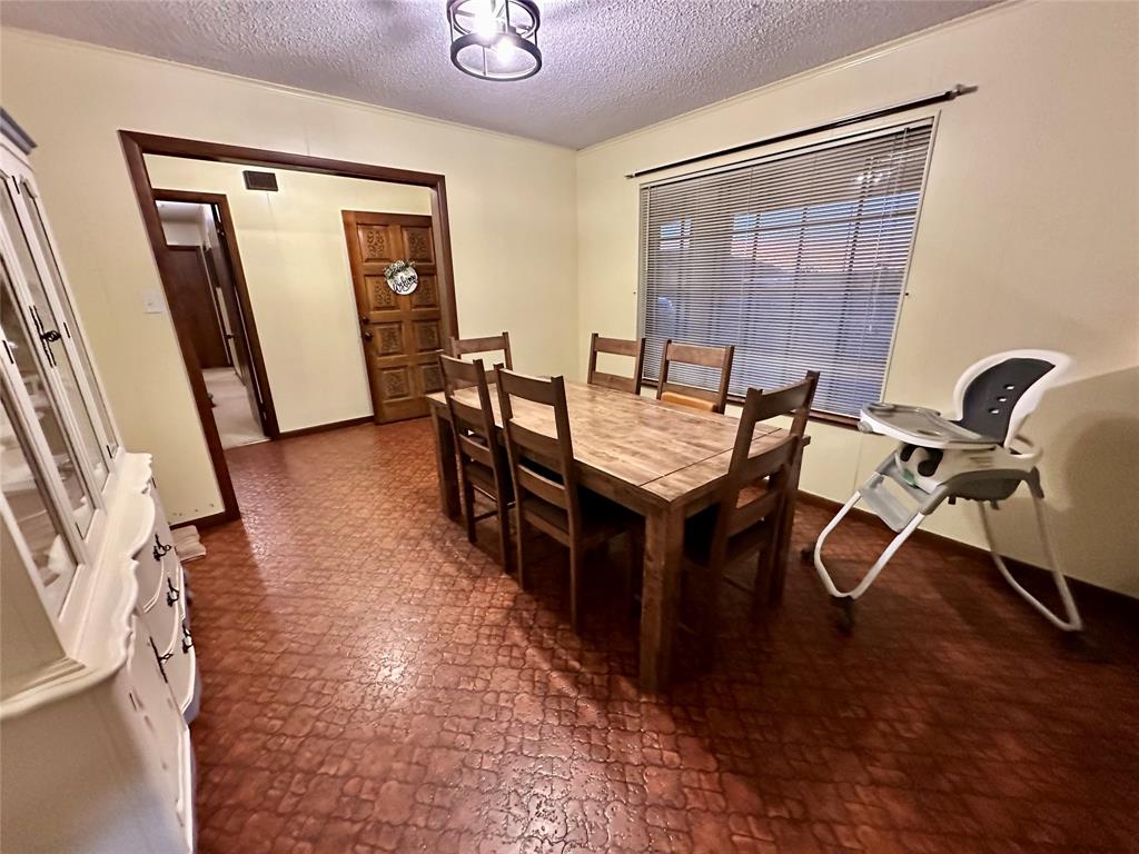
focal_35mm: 14
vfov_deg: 85.7
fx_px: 461
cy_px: 427
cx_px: 570
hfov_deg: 102.1
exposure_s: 1/60
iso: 1250
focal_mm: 2.22
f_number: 2.2
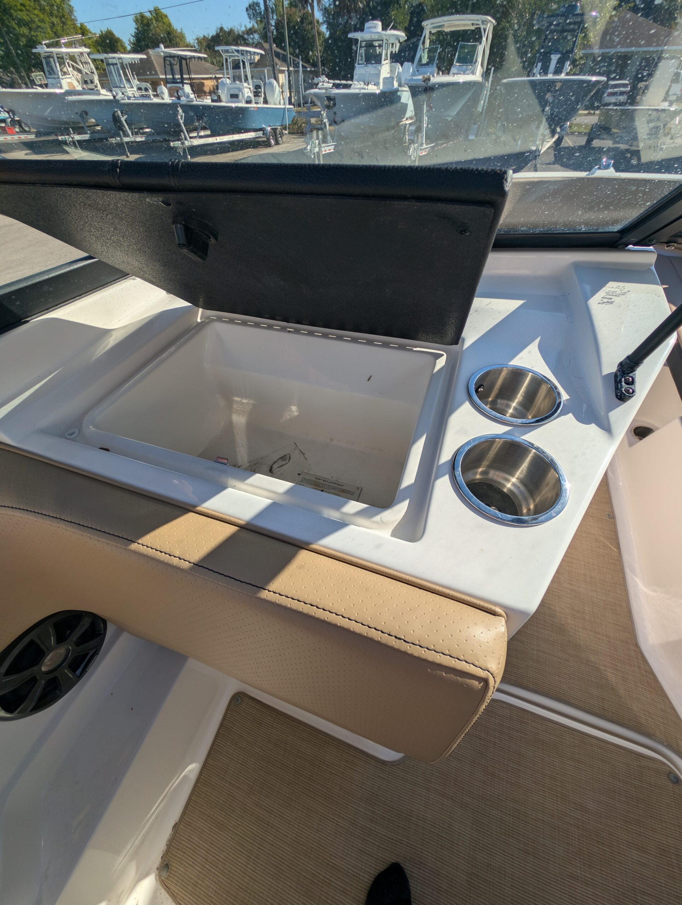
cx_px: 341
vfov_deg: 110.5
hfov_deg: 94.6
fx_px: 314
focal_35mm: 12
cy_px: 452
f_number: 1.95
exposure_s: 1/2257
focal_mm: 2.23
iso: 38
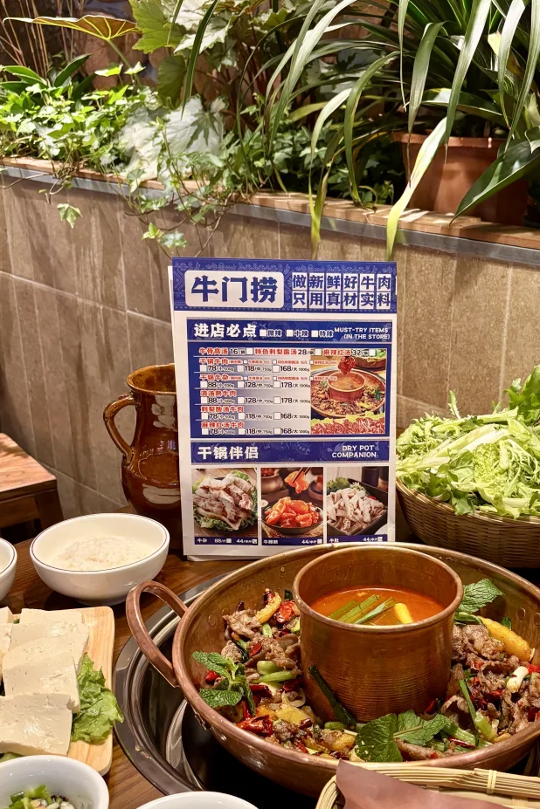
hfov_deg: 31.7
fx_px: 945
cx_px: 358
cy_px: 493
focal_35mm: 42
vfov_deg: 46.1
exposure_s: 1/50
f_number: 1.6
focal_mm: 5.96
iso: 250
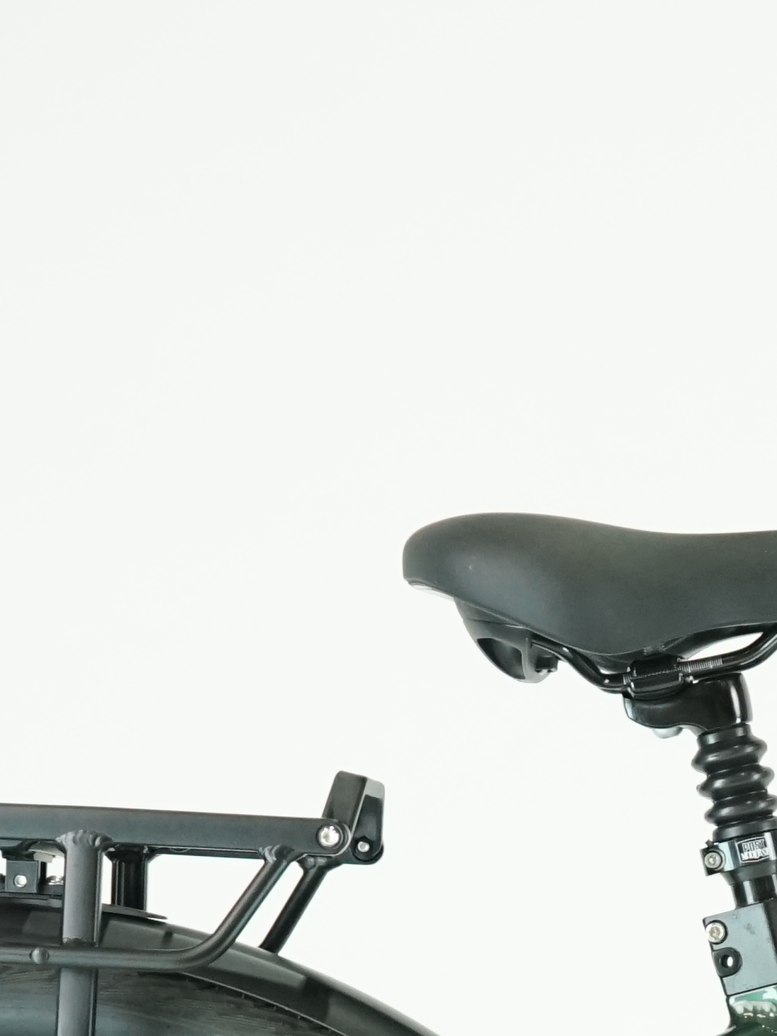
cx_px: 1284
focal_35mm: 225
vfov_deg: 8.7
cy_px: 1237
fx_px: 6733
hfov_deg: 6.5
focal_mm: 57
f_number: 5
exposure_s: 1/200
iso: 2000
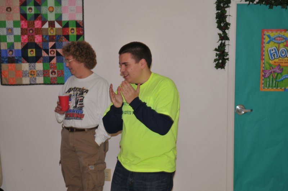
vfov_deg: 16.5
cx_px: 144
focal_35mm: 82
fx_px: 659
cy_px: 96
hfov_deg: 24.7
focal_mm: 55
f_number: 3.5
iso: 200
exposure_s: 1/60
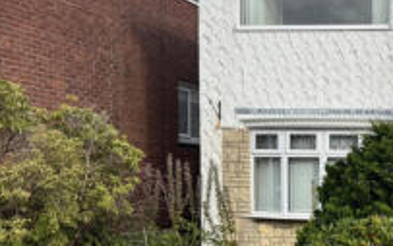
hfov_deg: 25.3
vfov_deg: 17.6
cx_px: 475
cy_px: 220
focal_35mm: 73
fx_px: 782
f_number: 1.78
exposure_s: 1/2710
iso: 80
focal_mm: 6.76
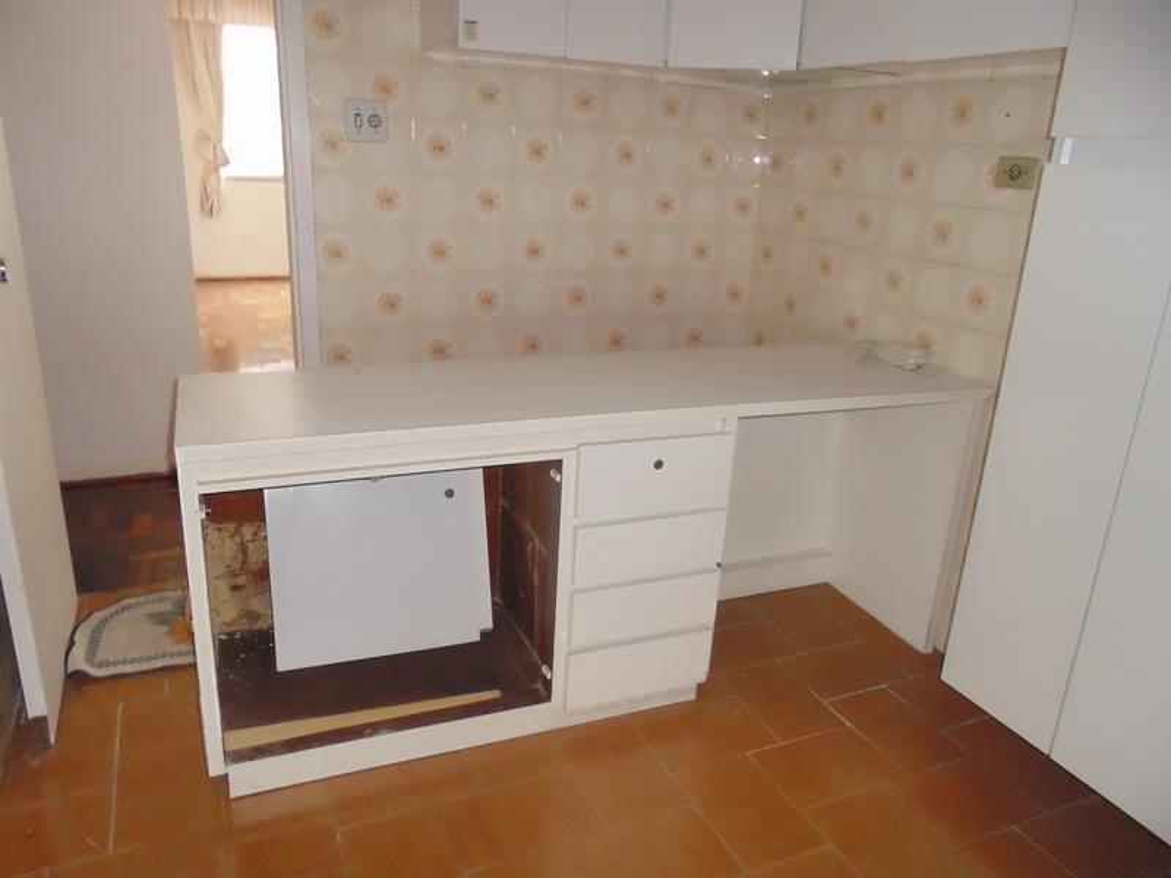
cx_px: 586
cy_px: 439
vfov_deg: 53.1
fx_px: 880
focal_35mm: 26
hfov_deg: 67.3
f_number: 3.5
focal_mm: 4.6
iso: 400
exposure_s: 1/8
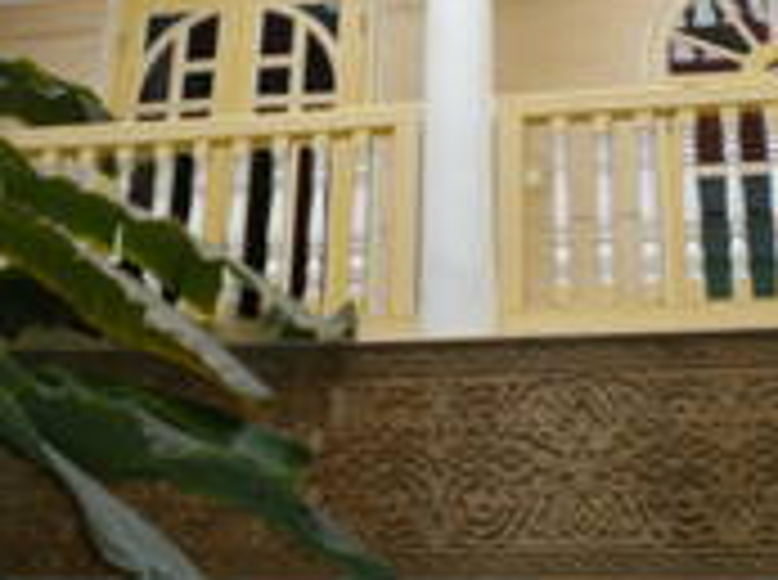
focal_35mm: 73
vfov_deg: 19.6
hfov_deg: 26.6
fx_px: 1637
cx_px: 270
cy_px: 22
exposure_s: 1/97.3
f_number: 3.1
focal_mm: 6.3
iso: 113
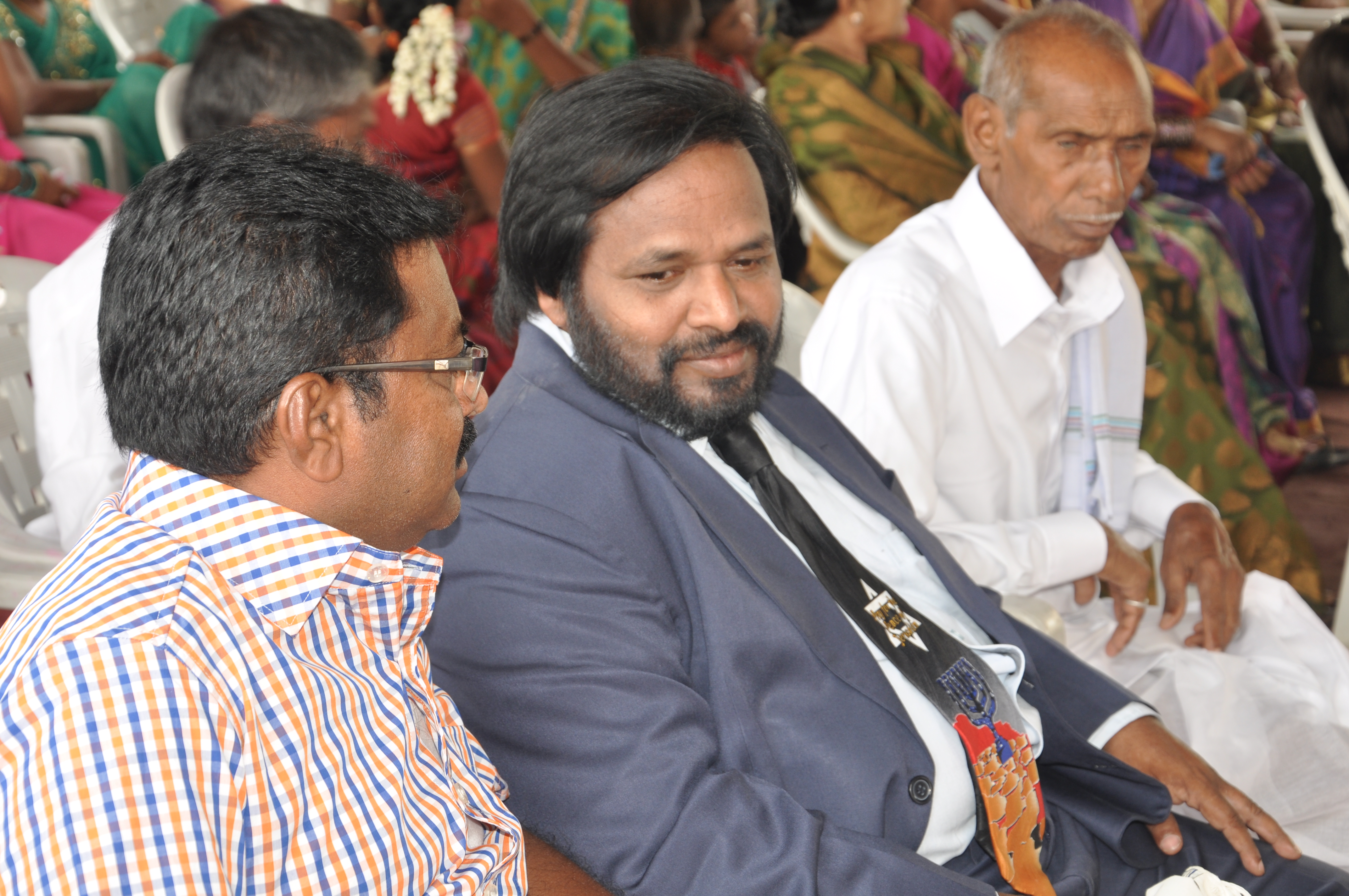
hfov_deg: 26.0
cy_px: 448
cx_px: 674
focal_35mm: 78
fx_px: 2919
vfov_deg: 17.4
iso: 200
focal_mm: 52
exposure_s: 1/45
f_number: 6.7
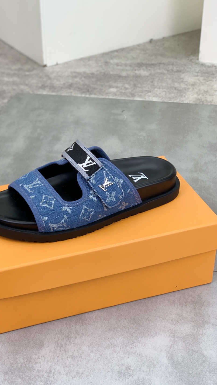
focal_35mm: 57
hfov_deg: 21.0
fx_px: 583
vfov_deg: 36.6
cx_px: 78
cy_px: 192
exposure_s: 1/100
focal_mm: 6
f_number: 2.4
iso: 25
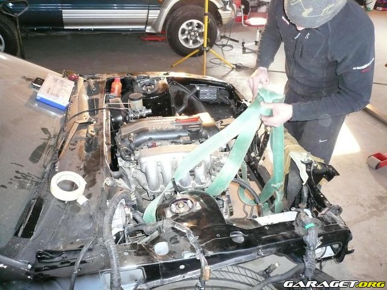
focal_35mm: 28
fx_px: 313
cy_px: 145
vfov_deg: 49.7
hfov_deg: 63.4
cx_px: 194
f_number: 2.8
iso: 320
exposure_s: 1/30
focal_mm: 4.6
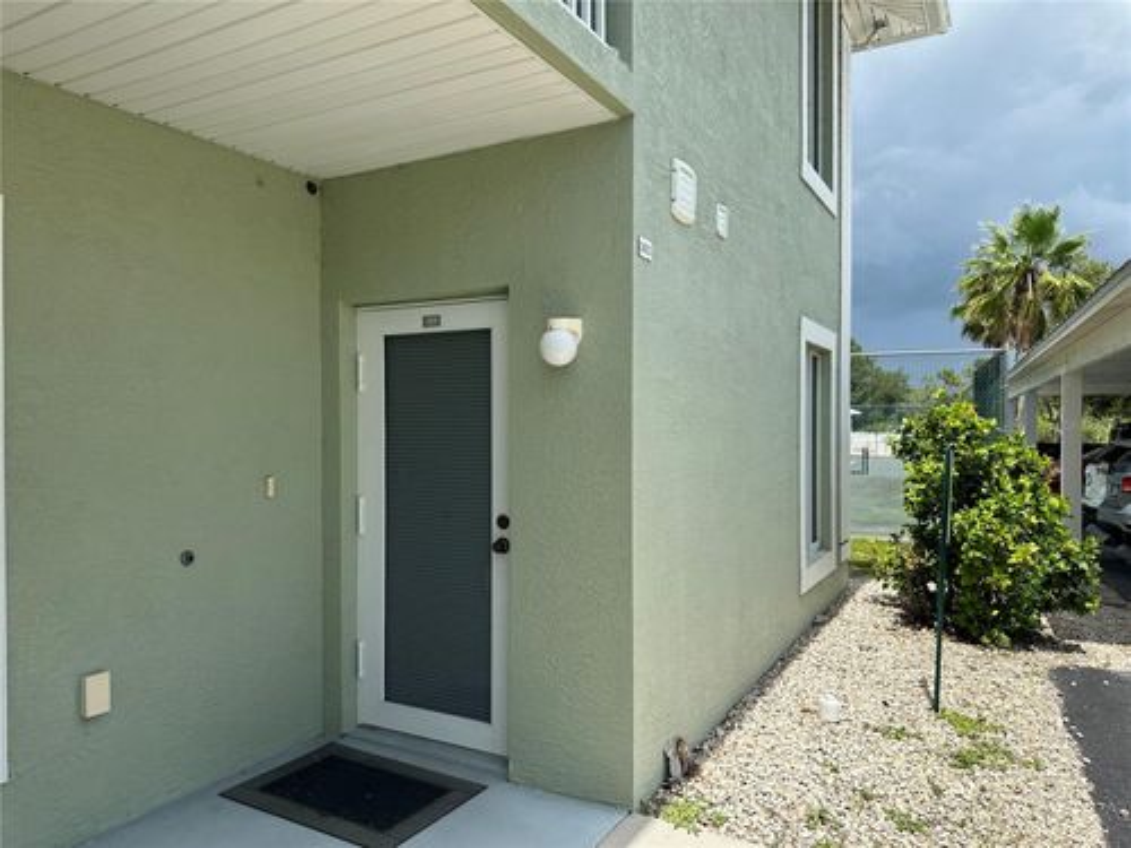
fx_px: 784
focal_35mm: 24
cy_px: 424
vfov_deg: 56.8
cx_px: 566
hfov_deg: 71.6
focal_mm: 6.86
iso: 80
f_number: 1.78
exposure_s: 1/3472
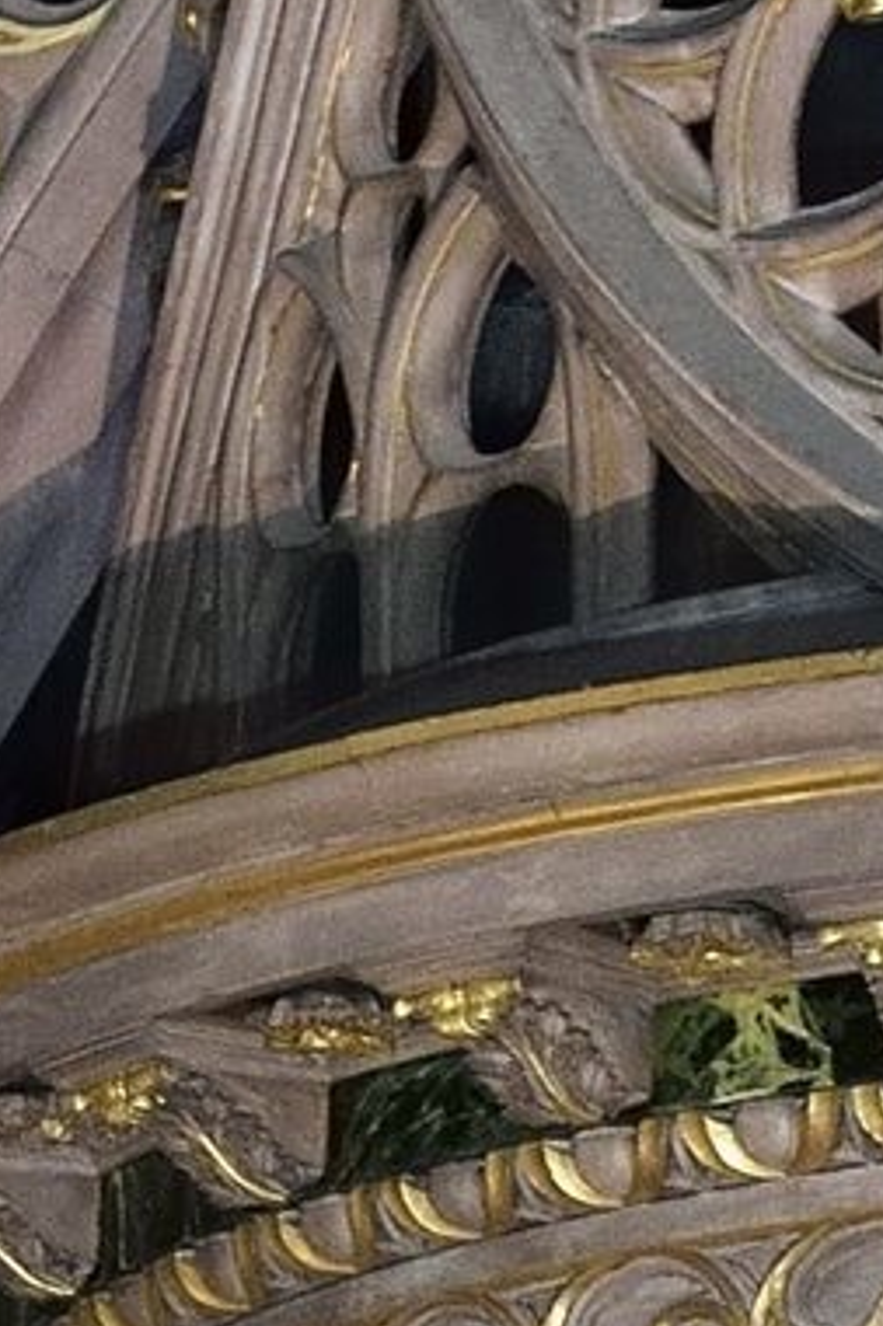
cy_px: 2589
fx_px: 16275
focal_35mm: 442
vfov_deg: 4.6
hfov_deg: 3.1
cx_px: 1815
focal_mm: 70
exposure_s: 1/20
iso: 1600
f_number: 5.6
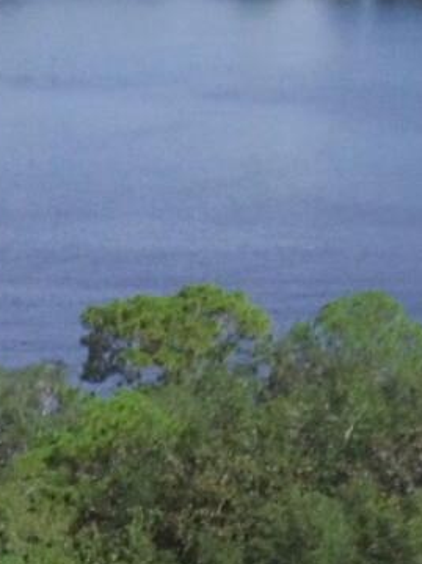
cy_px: 933
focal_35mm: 167
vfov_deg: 11.2
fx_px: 2716
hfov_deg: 8.8
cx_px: -5
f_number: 2.8
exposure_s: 1/1066
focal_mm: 3.61
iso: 100
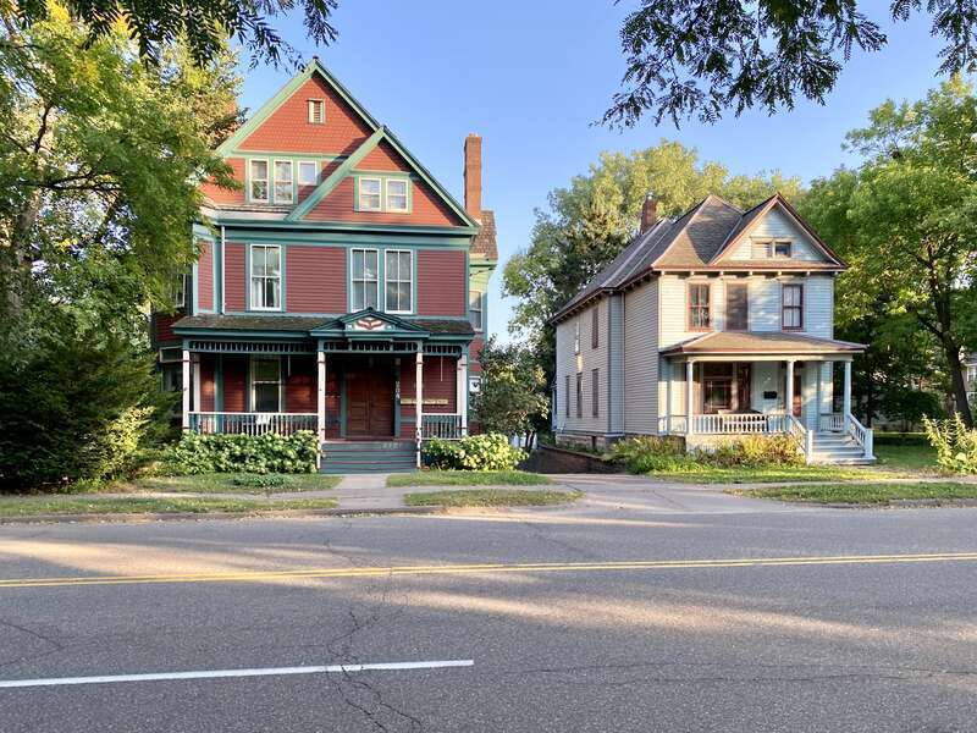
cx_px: 488
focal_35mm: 26
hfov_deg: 67.3
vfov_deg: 53.1
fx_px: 734
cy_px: 366
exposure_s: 1/337
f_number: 1.8
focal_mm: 4.25
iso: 32
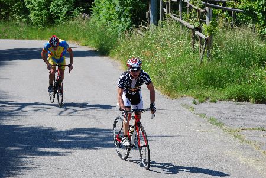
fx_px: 1165
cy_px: 89
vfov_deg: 8.7
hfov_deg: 13.0
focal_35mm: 158
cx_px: 133
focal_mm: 105
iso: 100
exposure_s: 1/125
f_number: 9
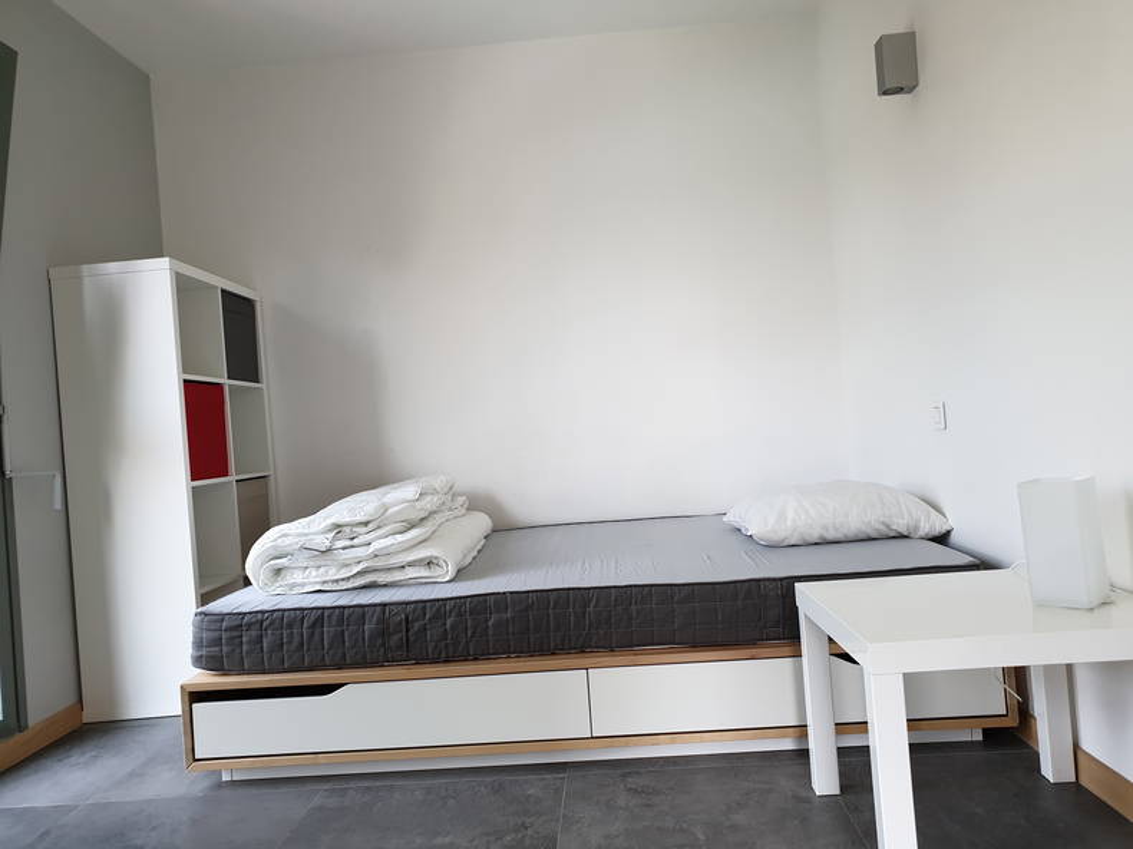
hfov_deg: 67.3
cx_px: 566
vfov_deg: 53.0
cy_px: 424
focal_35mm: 26
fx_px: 851
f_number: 2.4
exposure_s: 1/100
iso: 80
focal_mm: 4.3
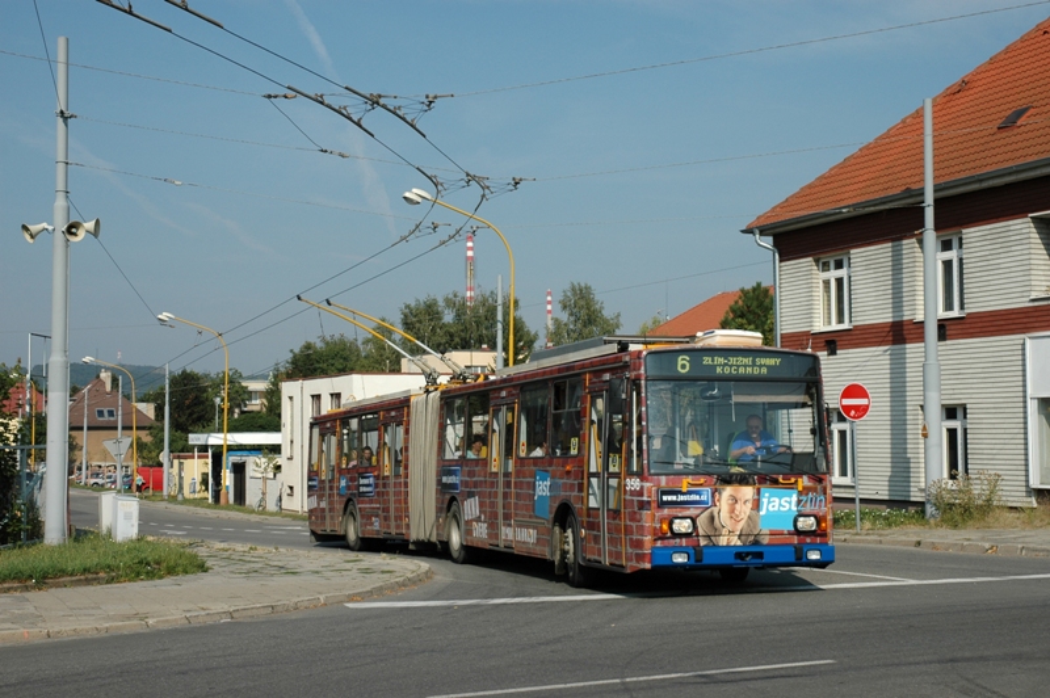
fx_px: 1530
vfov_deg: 25.7
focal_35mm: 52
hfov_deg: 37.9
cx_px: 525
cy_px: 349
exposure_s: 1/400
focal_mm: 35
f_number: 10
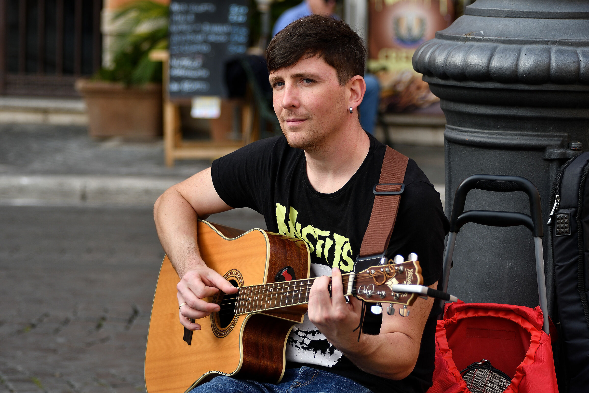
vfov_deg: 7.5
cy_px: 196
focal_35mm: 183
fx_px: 2994
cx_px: 294
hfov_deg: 11.2
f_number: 5
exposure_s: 1/200
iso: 140
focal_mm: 122
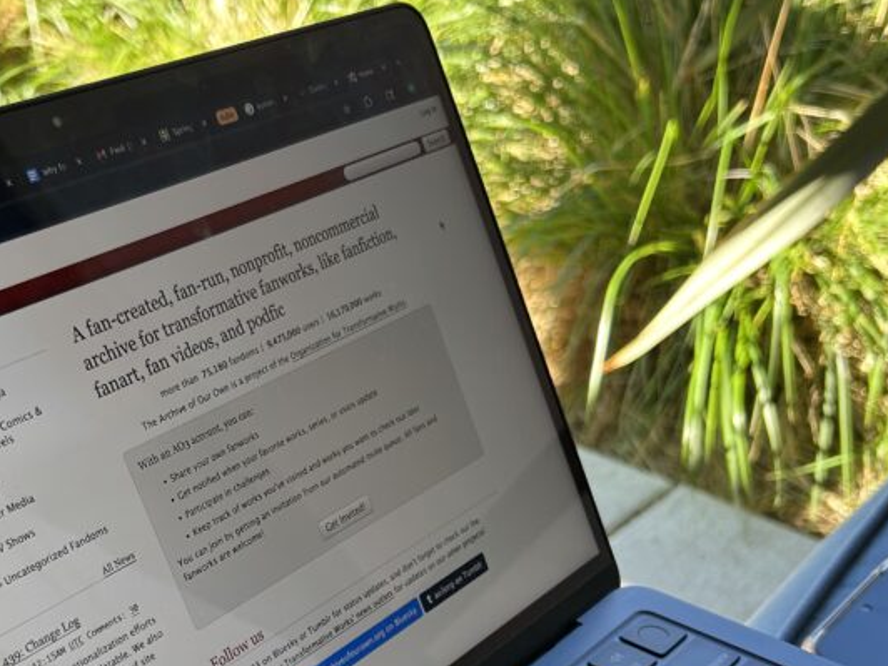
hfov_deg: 37.4
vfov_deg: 28.4
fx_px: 1283
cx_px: 237
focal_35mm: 50
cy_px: 547
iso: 40
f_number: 1.5
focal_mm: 5.7
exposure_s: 1/201
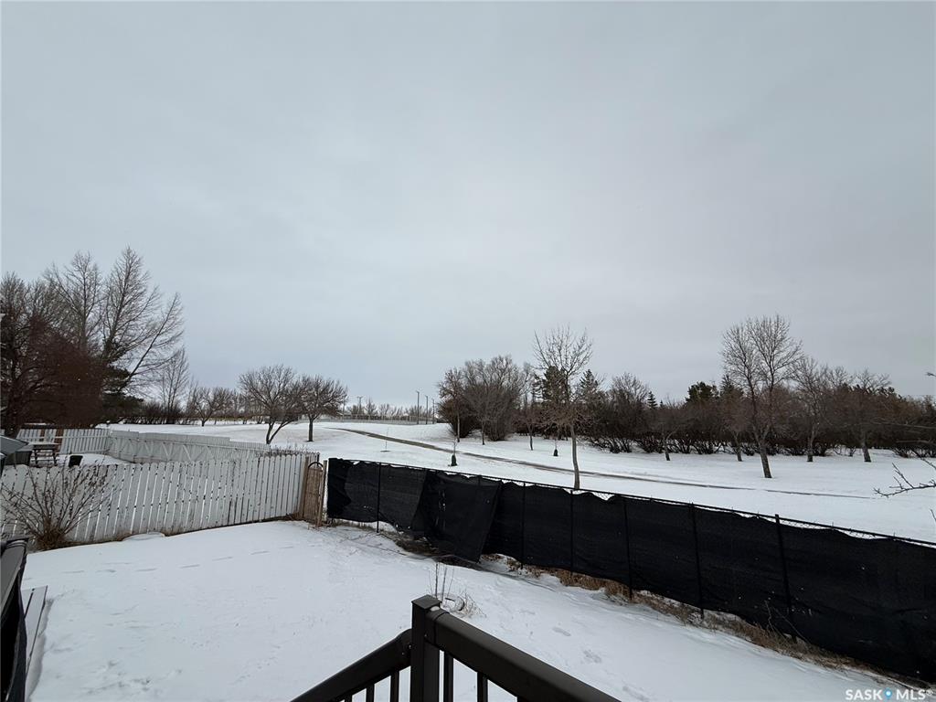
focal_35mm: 14
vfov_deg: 85.7
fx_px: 379
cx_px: 468
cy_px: 351
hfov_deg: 102.1
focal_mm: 2.22
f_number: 2.2
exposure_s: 1/1961
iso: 50
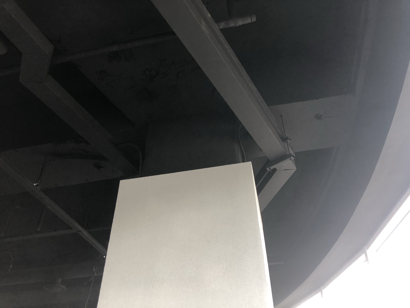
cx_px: 205
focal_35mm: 28
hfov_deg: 63.4
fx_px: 332
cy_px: 154
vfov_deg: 49.7
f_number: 1.8
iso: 40
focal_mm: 3.99
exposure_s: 1/20
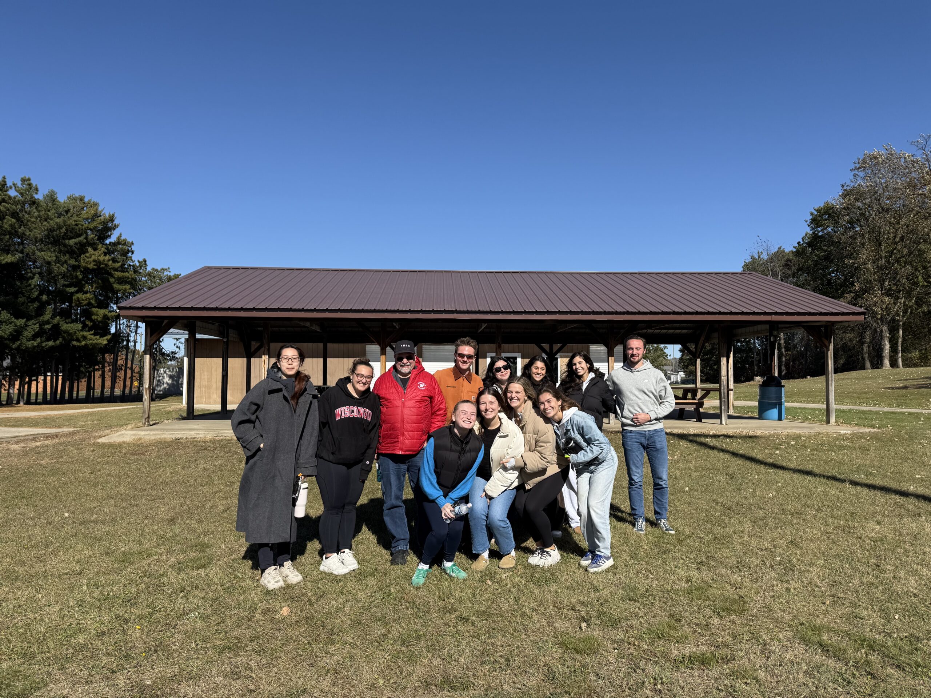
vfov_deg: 56.8
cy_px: 349
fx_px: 645
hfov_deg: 71.6
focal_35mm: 24
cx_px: 466
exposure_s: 1/5319
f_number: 1.78
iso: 80
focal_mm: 6.76
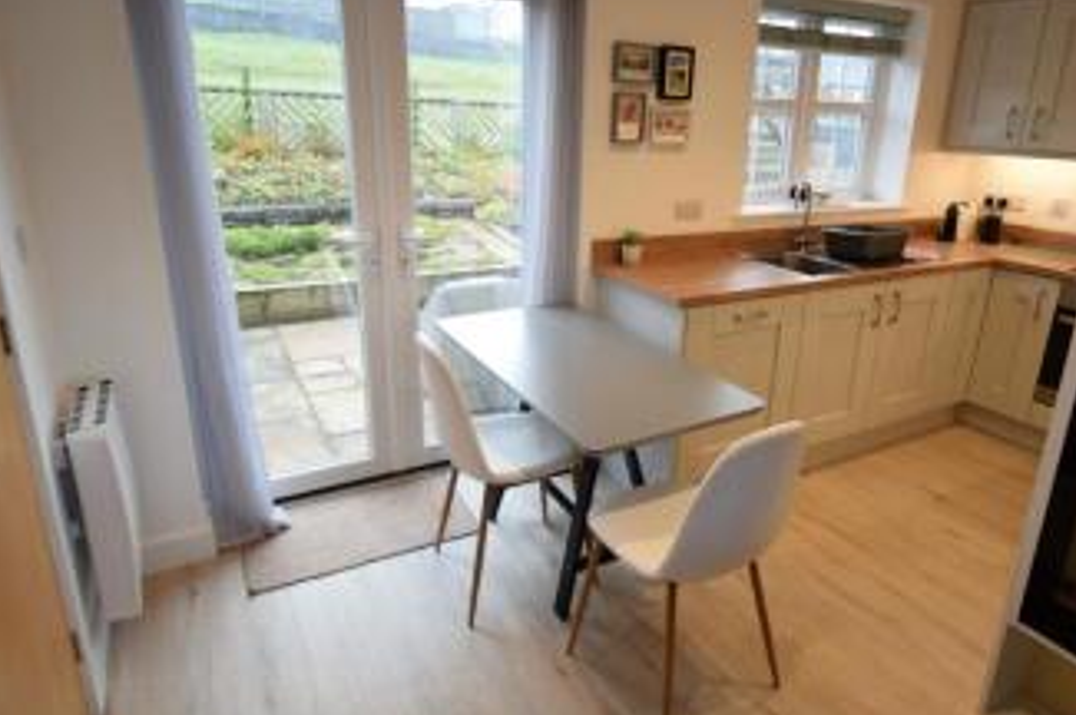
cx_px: 603
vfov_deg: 57.0
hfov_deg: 78.3
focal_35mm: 22
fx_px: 657
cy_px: 326
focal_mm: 10
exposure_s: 1/80
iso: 400
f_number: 4.5
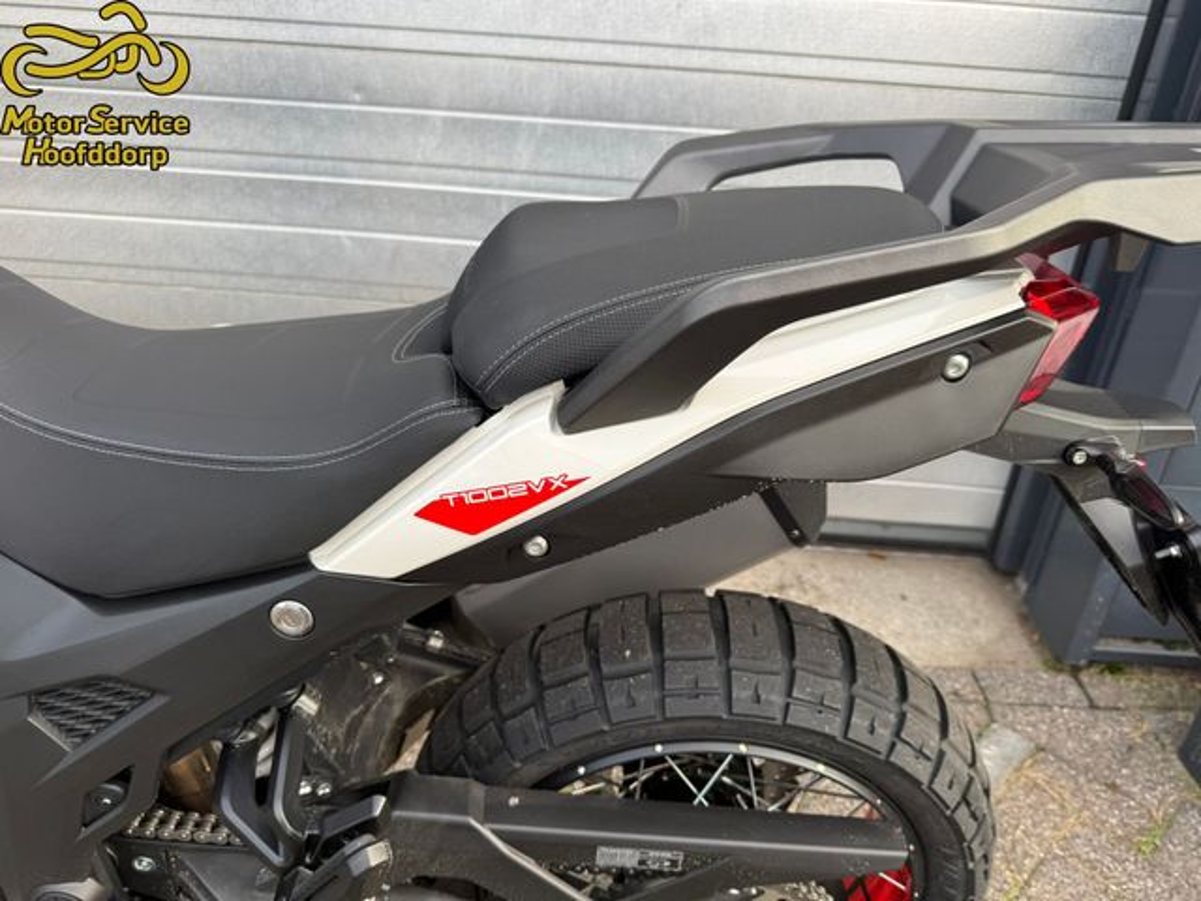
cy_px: 450
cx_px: 600
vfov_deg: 56.8
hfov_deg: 71.6
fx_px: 833
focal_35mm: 24
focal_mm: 6.76
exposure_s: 1/484
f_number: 1.78
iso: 80
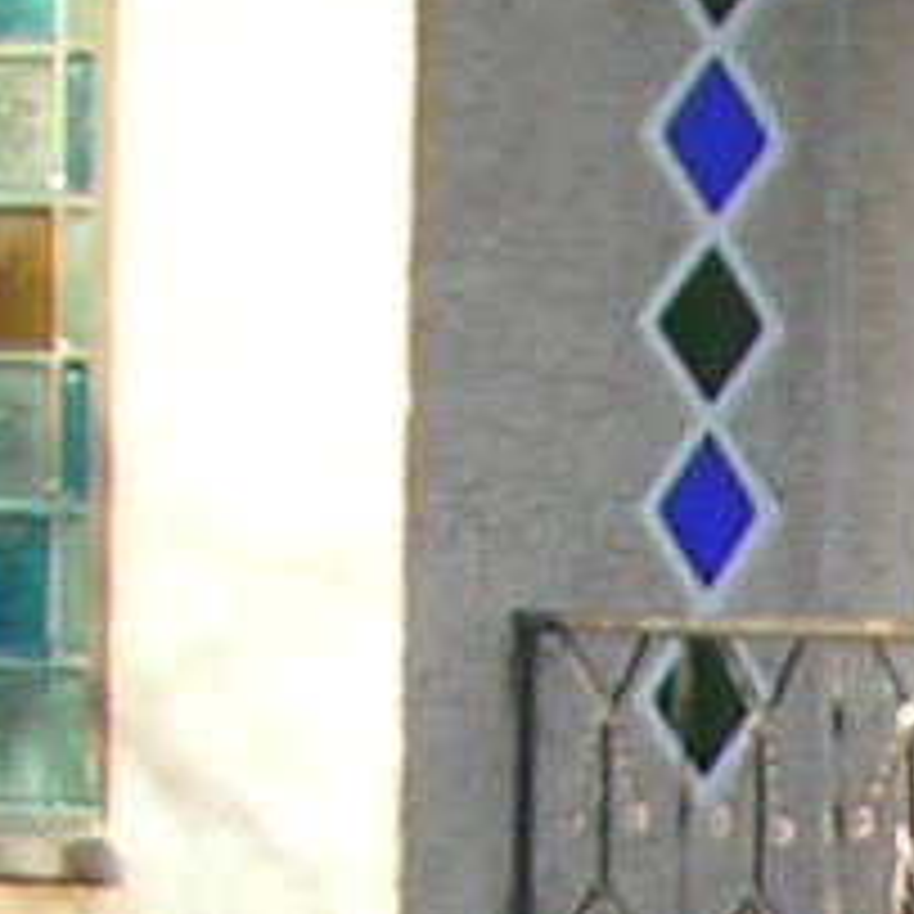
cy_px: 2855
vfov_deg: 4.9
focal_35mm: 339
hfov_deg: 5.0
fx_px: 10127
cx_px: 2265
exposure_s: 1/88
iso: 50
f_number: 3.2
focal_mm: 6.3
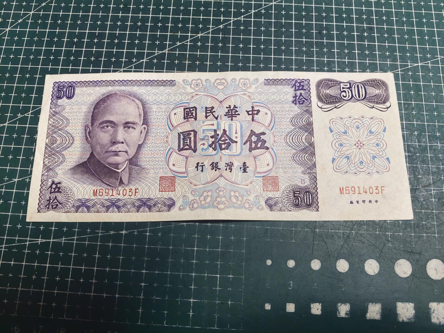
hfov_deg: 65.3
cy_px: 166
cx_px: 222
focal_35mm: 27
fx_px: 346
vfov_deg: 51.4
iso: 400
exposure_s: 1/33.3
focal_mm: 6.98
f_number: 2.8
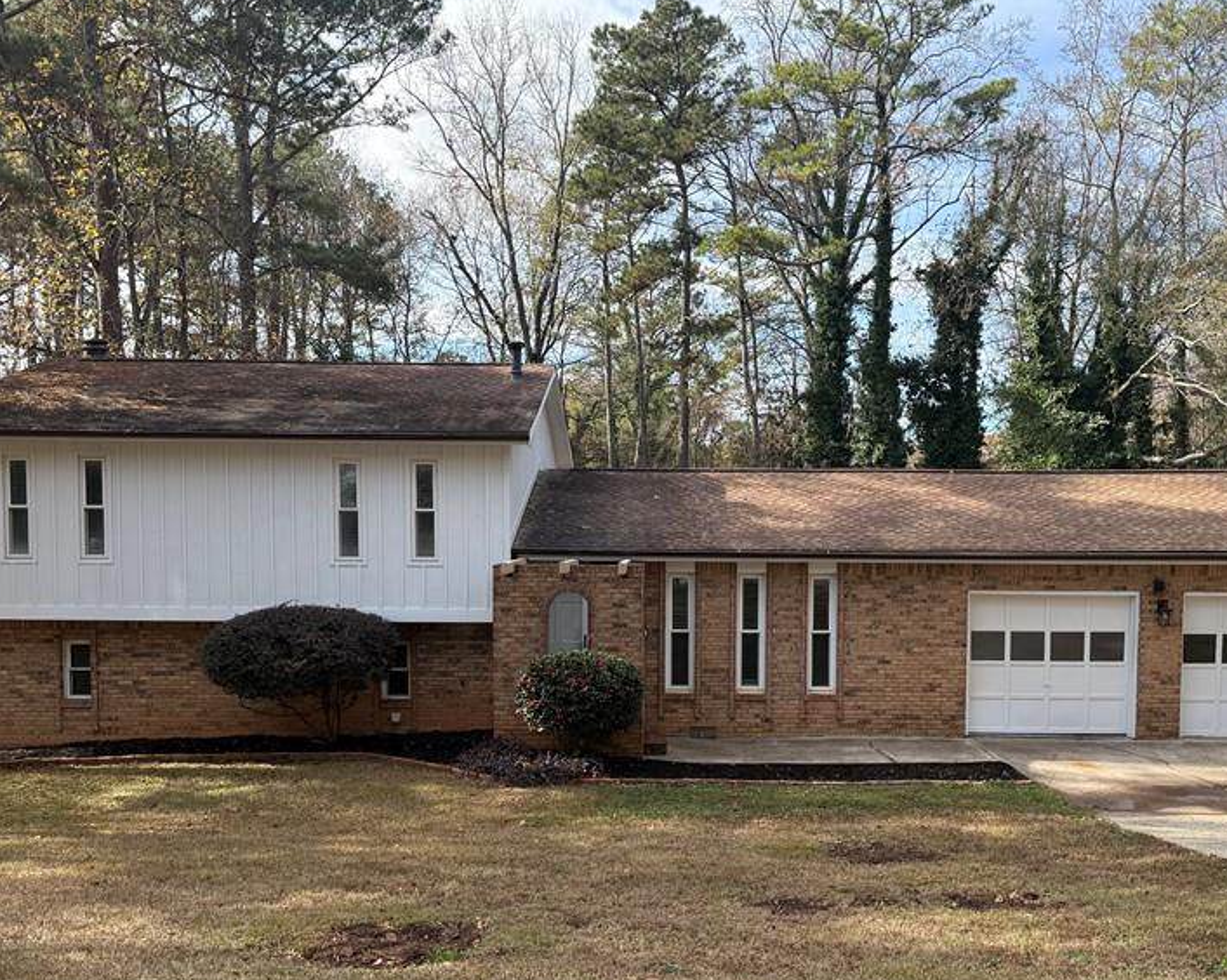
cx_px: 666
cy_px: 612
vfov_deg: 43.0
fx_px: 1234
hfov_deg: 52.8
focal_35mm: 34
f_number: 1.78
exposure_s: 1/1493
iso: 100
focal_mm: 6.76
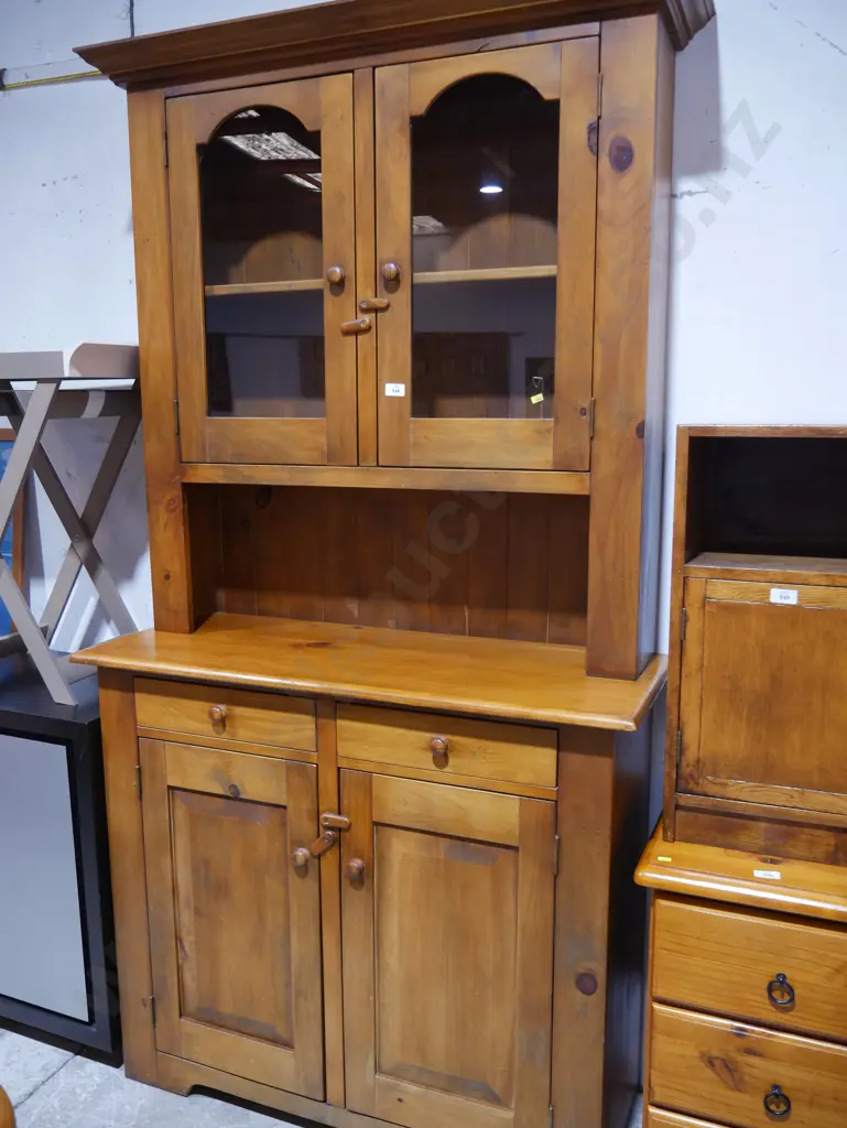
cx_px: 424
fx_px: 913
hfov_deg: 49.8
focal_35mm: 28
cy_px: 564
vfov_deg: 63.4
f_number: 3.5
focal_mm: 14
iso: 640
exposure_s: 1/60
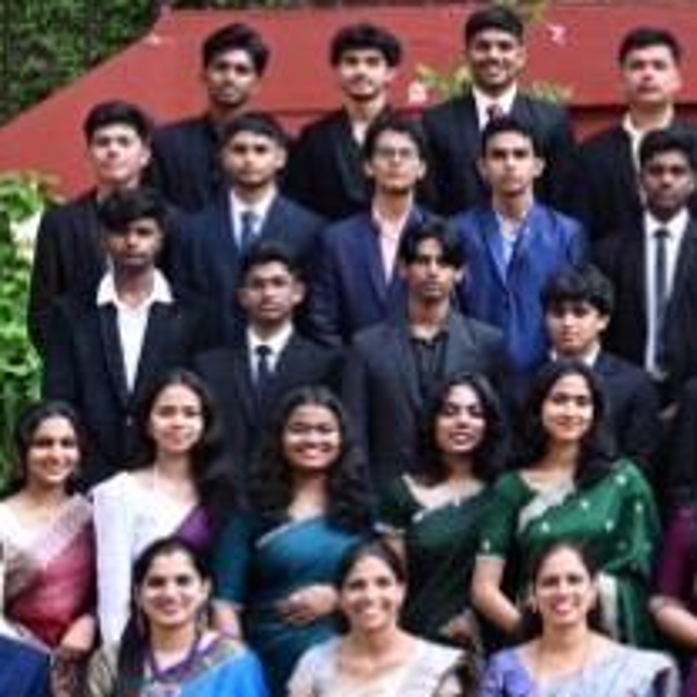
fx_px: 3191
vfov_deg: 12.4
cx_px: 1360
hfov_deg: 11.3
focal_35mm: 140
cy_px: 149
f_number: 9
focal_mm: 33.5
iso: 1000
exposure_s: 1/200
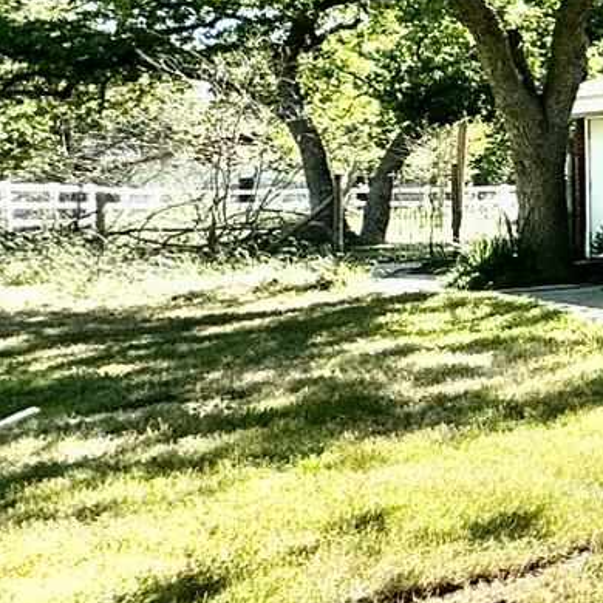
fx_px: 1281
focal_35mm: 65
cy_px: 158
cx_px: 1433
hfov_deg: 15.3
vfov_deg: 26.2
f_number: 2.2
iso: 40
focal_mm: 2.22
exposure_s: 1/763
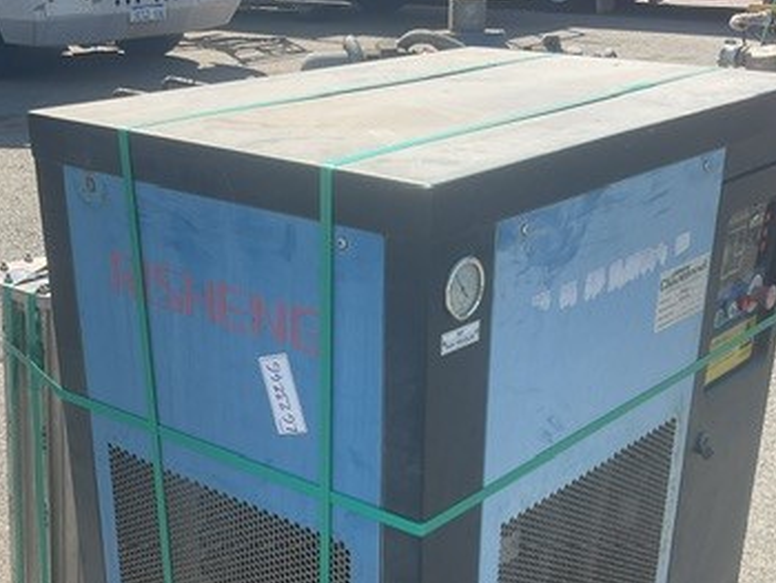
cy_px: 457
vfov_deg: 27.1
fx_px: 1189
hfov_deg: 36.1
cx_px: 341
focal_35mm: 53
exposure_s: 1/912
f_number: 1.8
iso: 16
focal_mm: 3
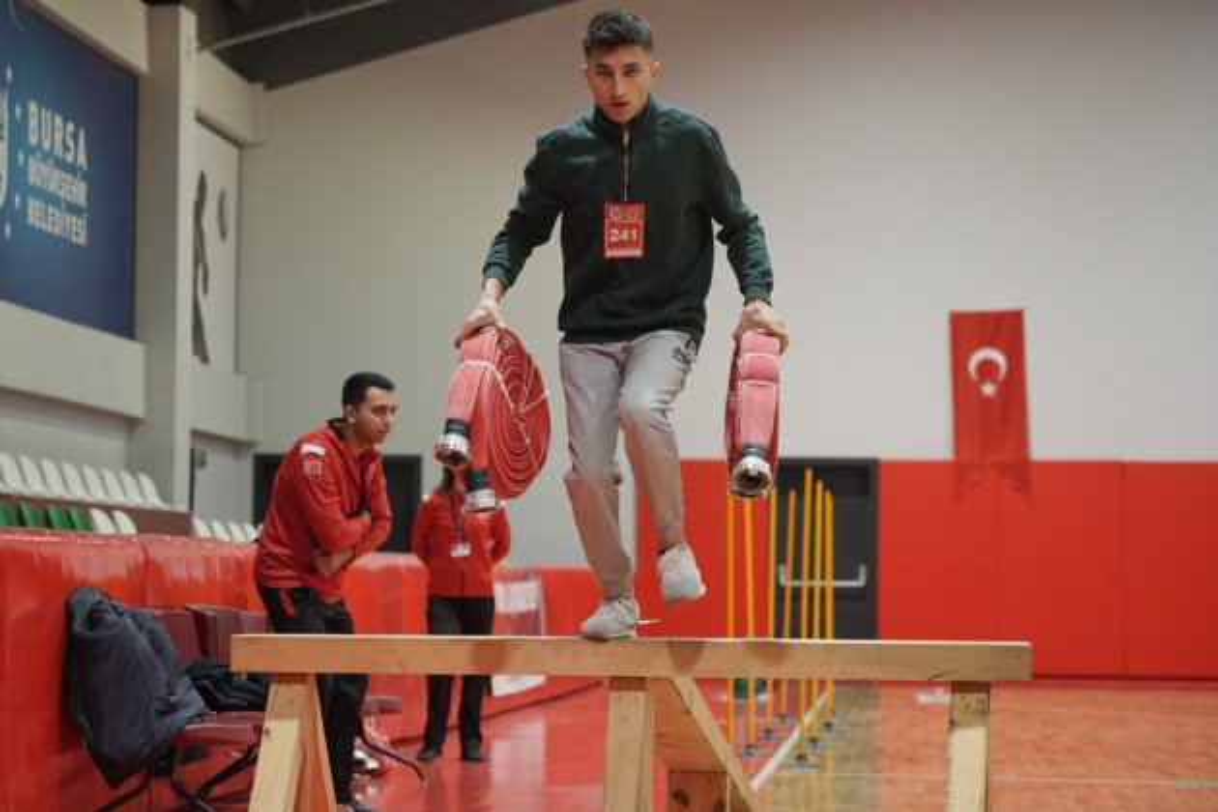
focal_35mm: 95
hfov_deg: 21.5
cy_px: 406
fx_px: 3214
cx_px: 609
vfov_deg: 14.4
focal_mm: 95
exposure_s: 1/250
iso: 6400
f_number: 4
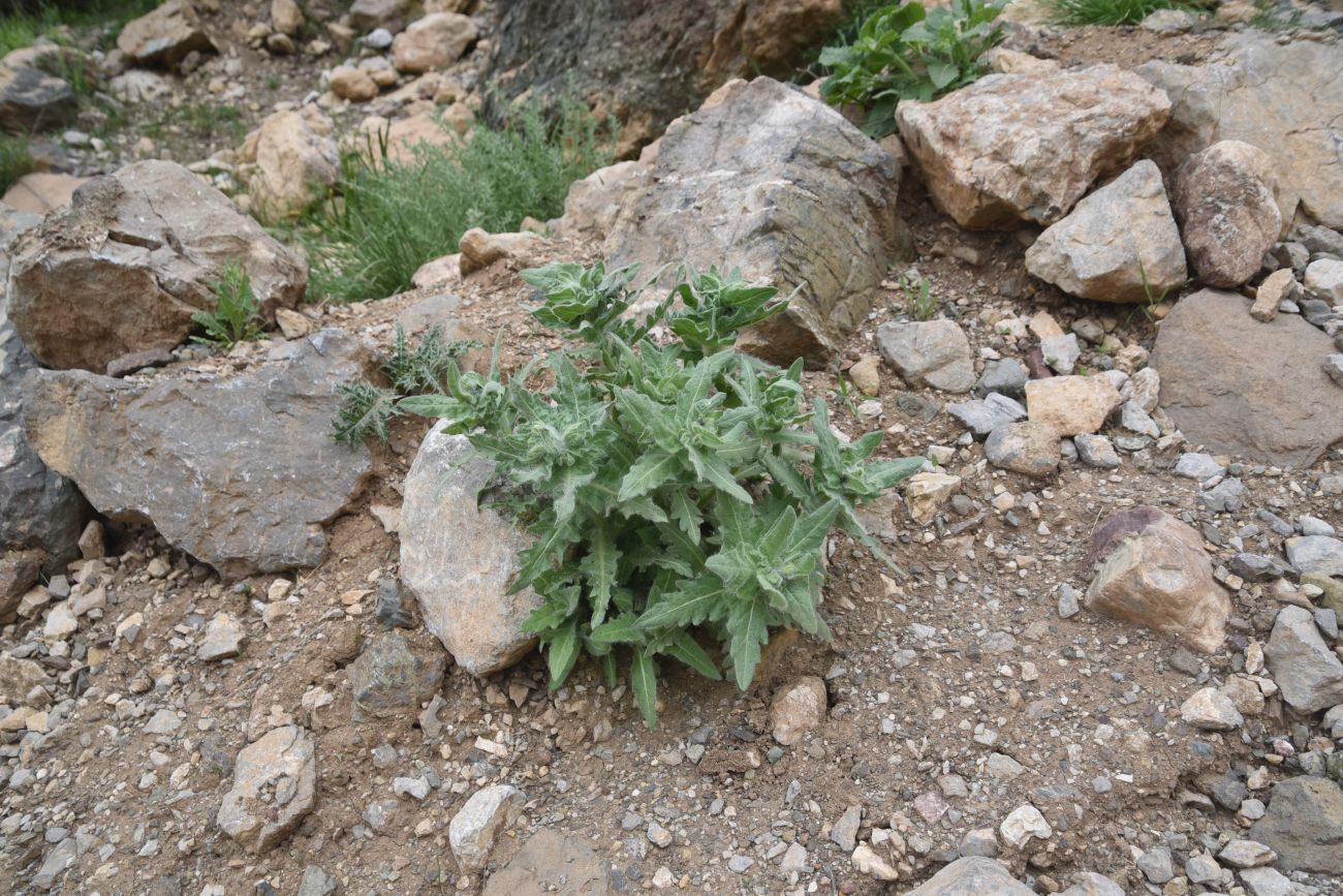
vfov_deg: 27.0
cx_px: 672
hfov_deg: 39.6
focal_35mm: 50
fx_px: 1865
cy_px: 448
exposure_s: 1/160
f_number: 7.1
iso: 250
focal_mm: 50
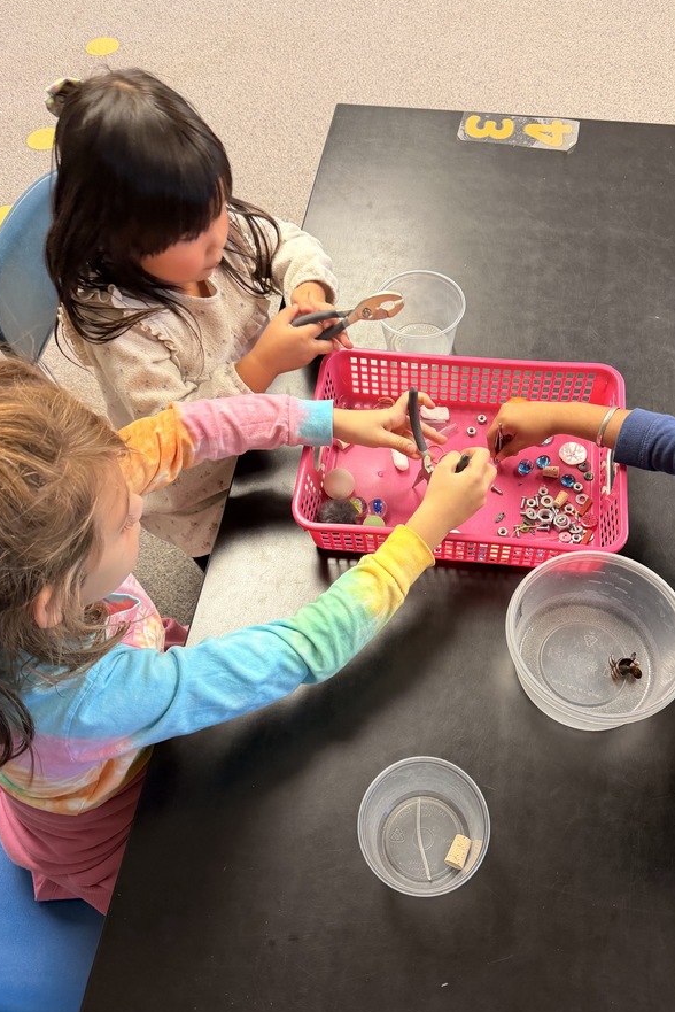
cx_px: 408
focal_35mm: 29
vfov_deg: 63.6
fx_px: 815
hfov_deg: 44.7
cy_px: 523
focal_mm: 6.76
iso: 160
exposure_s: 1/60
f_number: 1.78
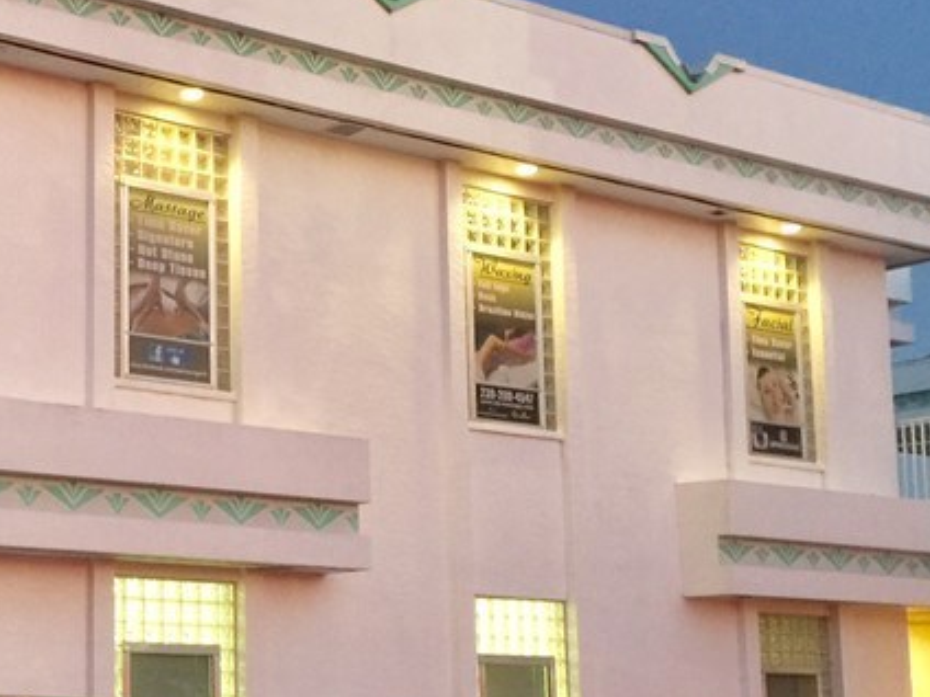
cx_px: 35
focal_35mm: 70
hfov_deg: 26.5
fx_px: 1881
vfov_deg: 20.9
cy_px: 476
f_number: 2.2
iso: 64
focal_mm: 4.15
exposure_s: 1/4
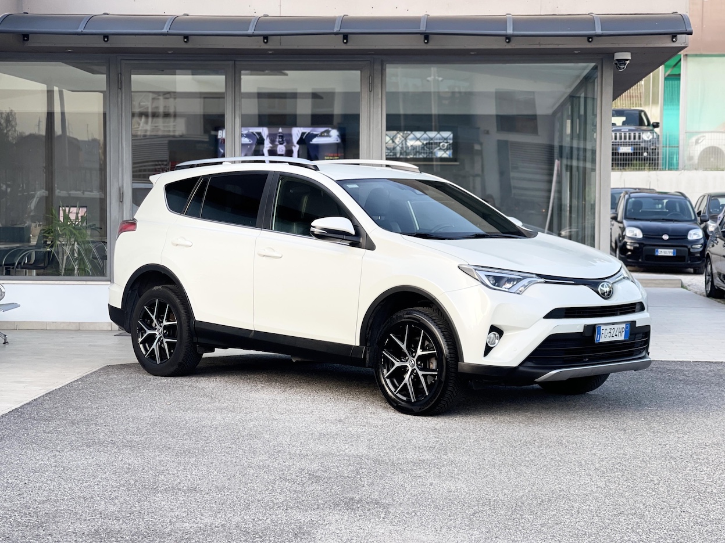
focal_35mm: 64
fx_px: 1340
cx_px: 362
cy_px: 272
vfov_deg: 22.9
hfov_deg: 30.3
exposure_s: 1/121
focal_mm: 7.5
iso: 40
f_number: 2.2
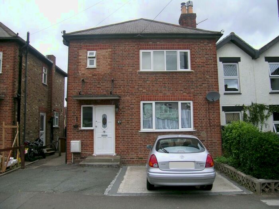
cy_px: 104
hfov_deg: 63.4
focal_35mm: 28
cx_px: 140
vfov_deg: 49.7
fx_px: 226
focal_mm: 5.8
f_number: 4
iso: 50
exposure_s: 1/146
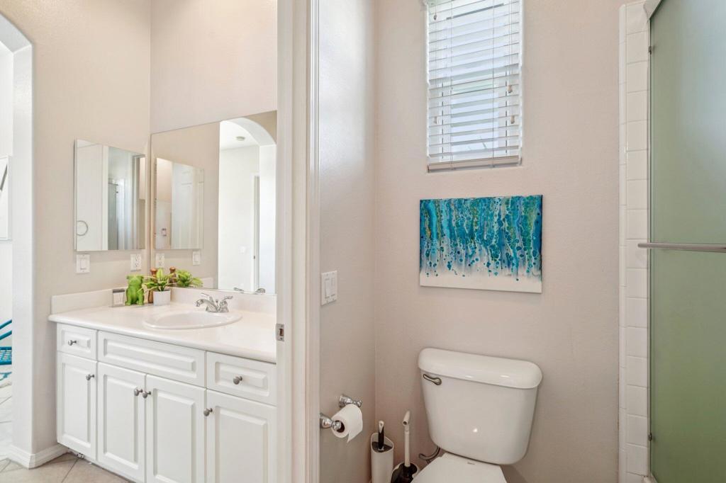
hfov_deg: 96.8
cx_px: 363
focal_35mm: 16
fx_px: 323
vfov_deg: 73.7
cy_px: 242
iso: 400
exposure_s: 1/8
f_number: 8
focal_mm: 16
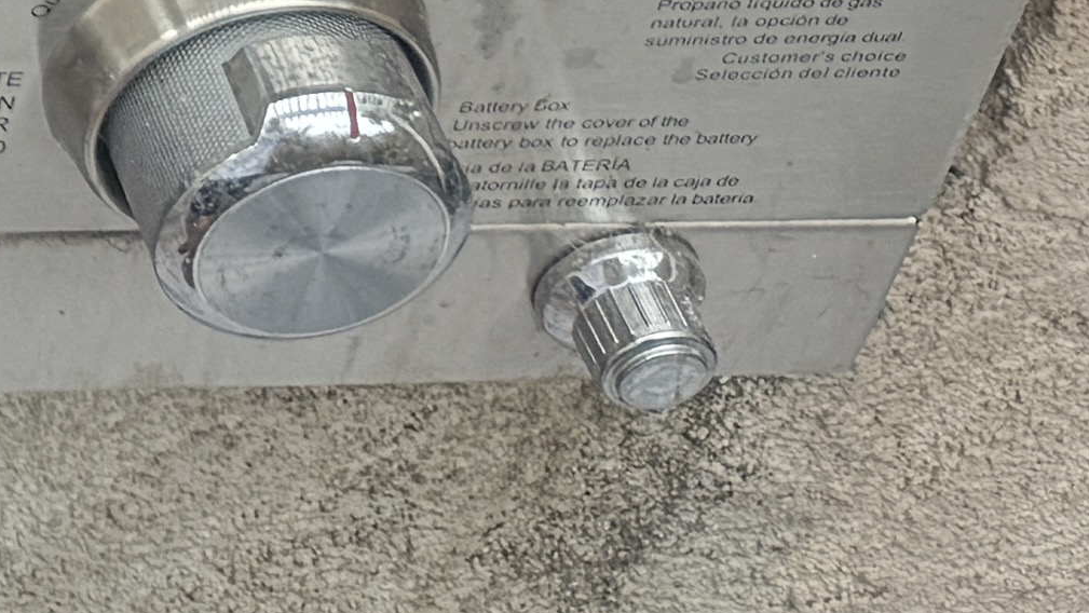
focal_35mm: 148
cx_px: -1403
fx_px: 4274
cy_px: -1558
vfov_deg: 6.9
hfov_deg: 12.1
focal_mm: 6.76
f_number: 1.78
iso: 80
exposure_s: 1/370
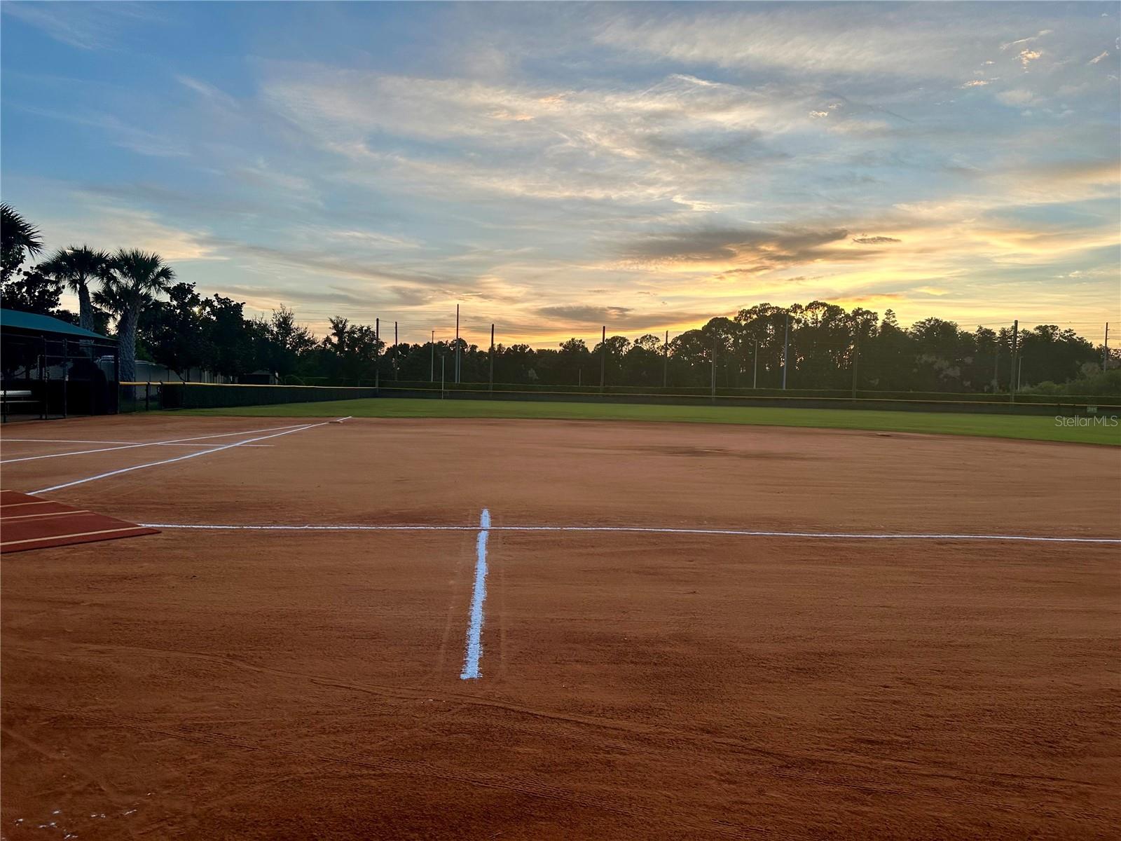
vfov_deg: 56.8
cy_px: 420
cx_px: 560
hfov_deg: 71.6
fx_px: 777
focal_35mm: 24
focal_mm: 6.86
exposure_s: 1/611
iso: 80
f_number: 1.78
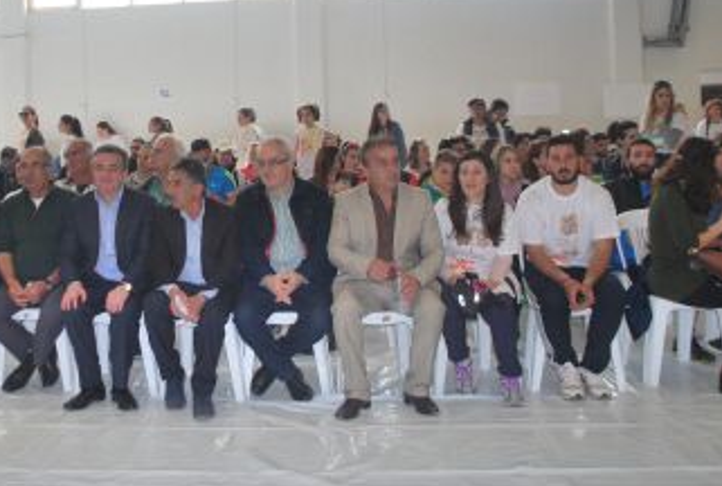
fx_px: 845
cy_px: 130
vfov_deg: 31.6
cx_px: 227
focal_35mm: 42
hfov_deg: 45.4
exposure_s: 1/125
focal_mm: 18
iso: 200
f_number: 3.5
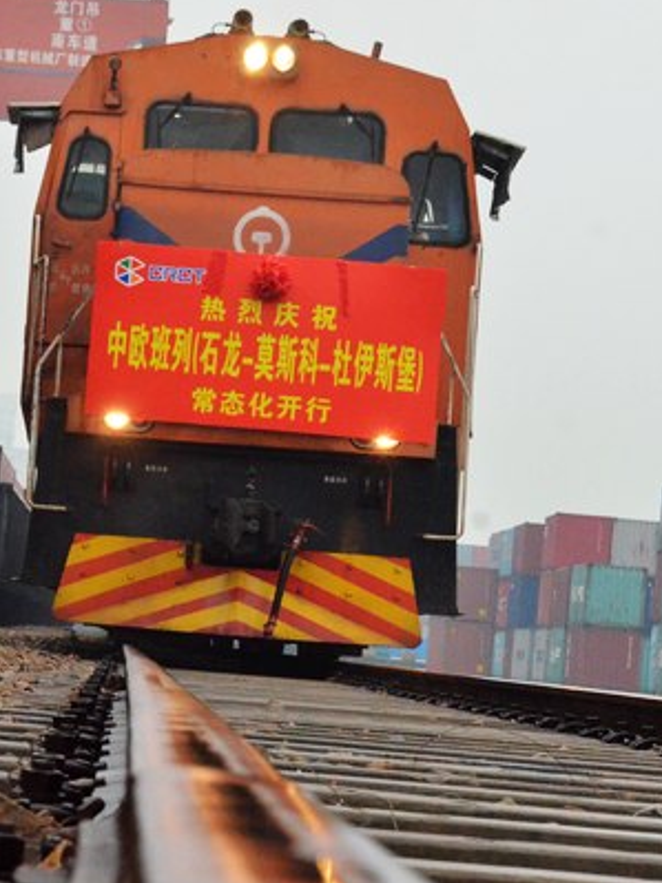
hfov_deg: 9.9
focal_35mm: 150
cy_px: 465
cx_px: 104
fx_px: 3827
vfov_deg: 13.2
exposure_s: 1/800
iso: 4000
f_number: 14
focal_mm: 52
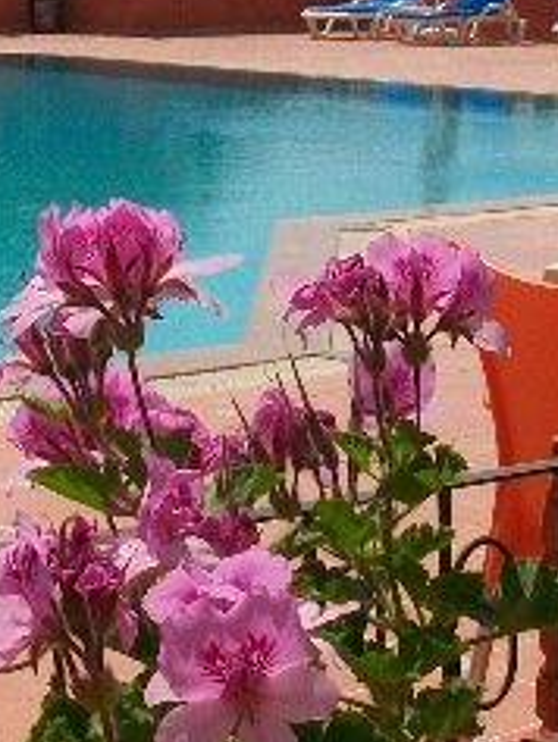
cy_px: 138
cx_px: 119
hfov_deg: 13.7
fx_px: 2319
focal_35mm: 108
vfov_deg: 18.0
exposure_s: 1/640
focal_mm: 5.7
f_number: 5.5
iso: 64
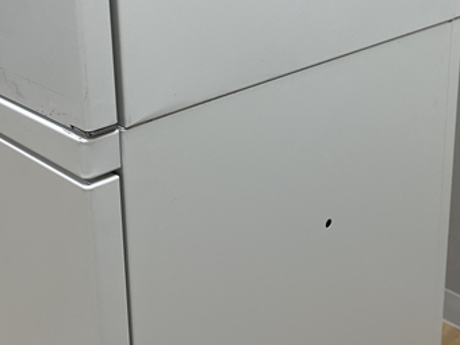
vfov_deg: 28.8
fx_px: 651
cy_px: 50
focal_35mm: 49
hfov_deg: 38.6
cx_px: 292
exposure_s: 1/100
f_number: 1.6
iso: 80
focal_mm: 4.2
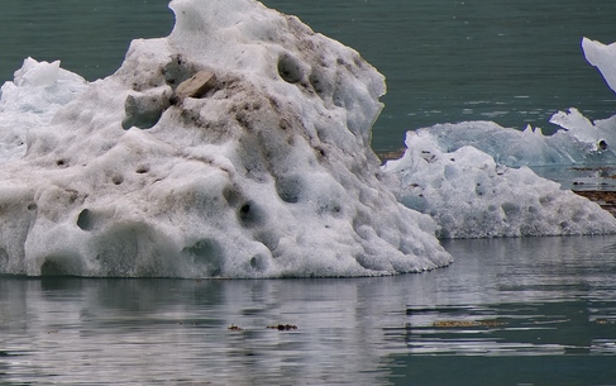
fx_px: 13489
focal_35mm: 803
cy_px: 71
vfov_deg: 1.6
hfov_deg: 2.6
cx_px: -62
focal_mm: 300
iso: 250
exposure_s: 1/640
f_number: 5.6
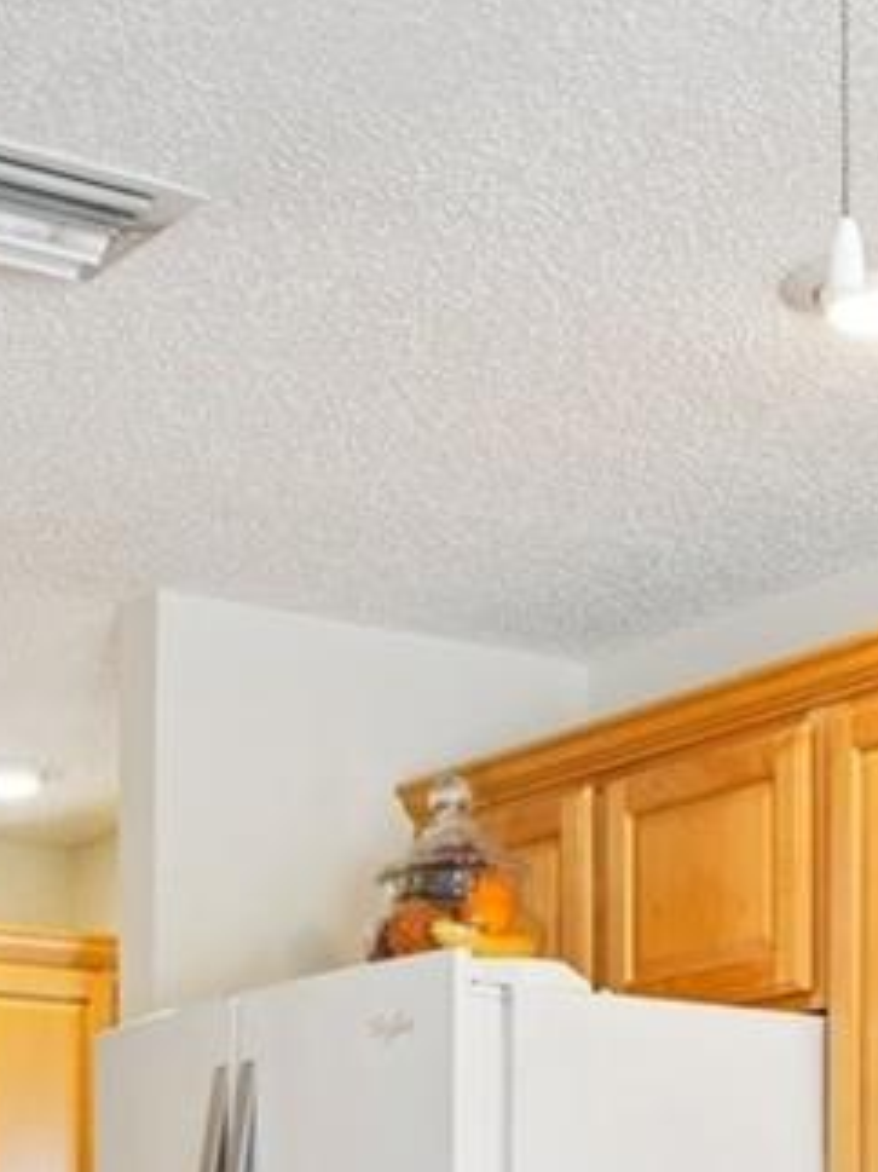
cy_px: 1404
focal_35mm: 81
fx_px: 2741
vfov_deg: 22.3
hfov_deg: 18.2
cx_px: 472
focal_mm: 17
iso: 400
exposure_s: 1/15
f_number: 9
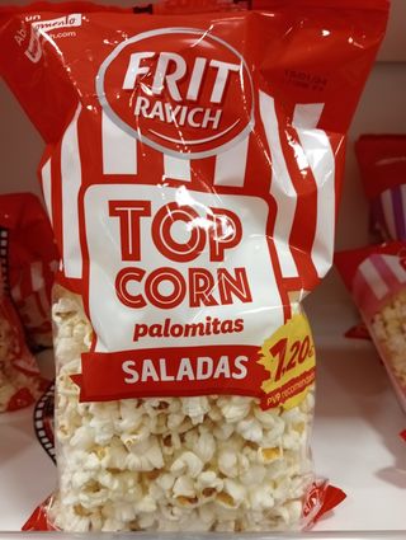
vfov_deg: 63.4
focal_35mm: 28
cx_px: 203
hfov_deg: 49.9
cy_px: 270
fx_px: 437
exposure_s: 1/33.3
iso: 545
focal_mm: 4.04
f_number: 1.8
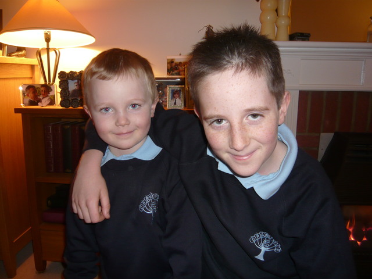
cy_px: 140
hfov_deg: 63.4
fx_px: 301
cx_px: 186
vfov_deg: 49.7
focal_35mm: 28
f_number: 2.8
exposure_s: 1/30
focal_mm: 4.6
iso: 100
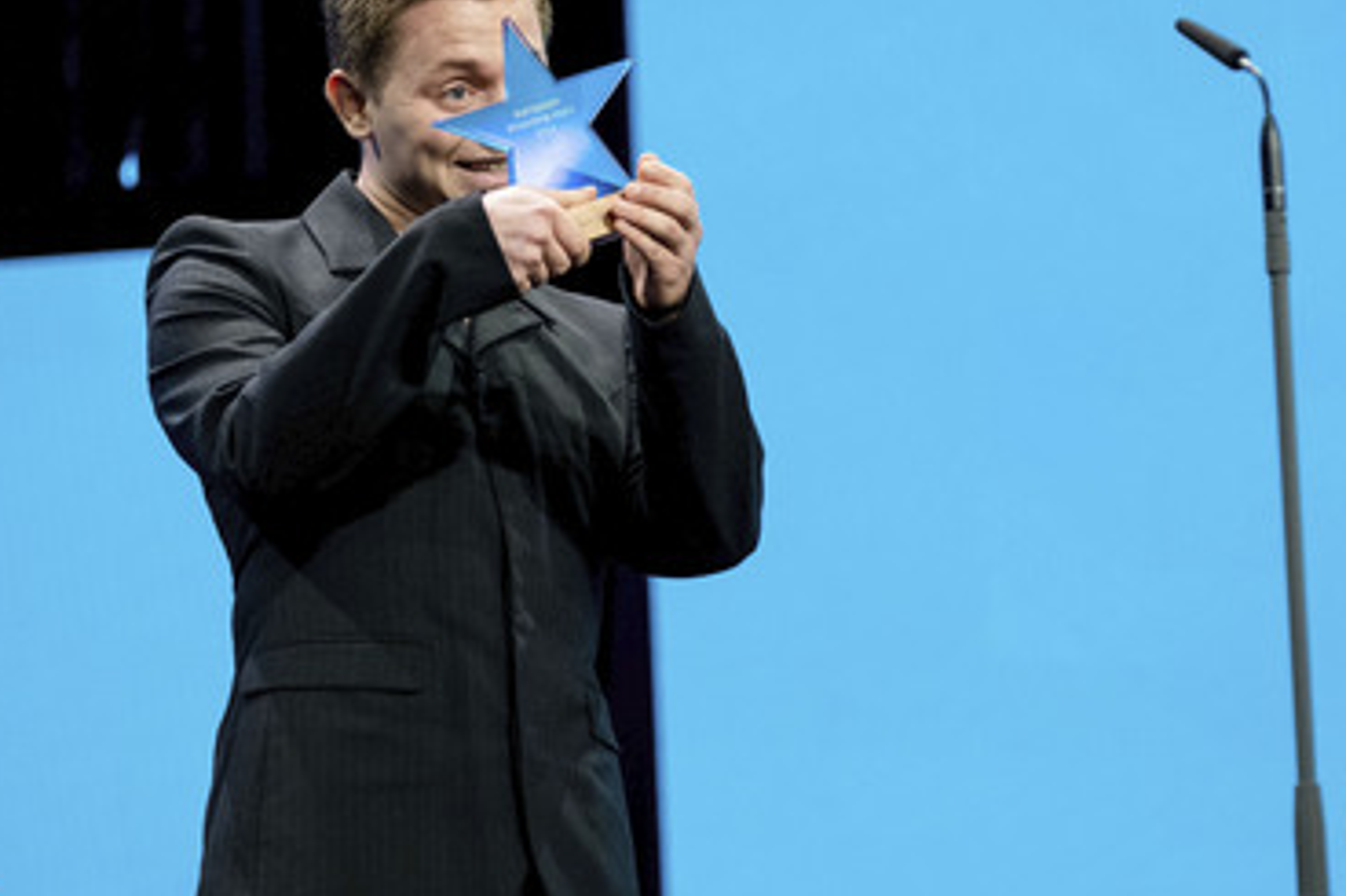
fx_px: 8520
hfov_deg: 9.0
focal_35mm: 228
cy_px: 399
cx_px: 594
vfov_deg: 6.0
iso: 2500
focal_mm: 124.3
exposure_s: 1/300
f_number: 2.8
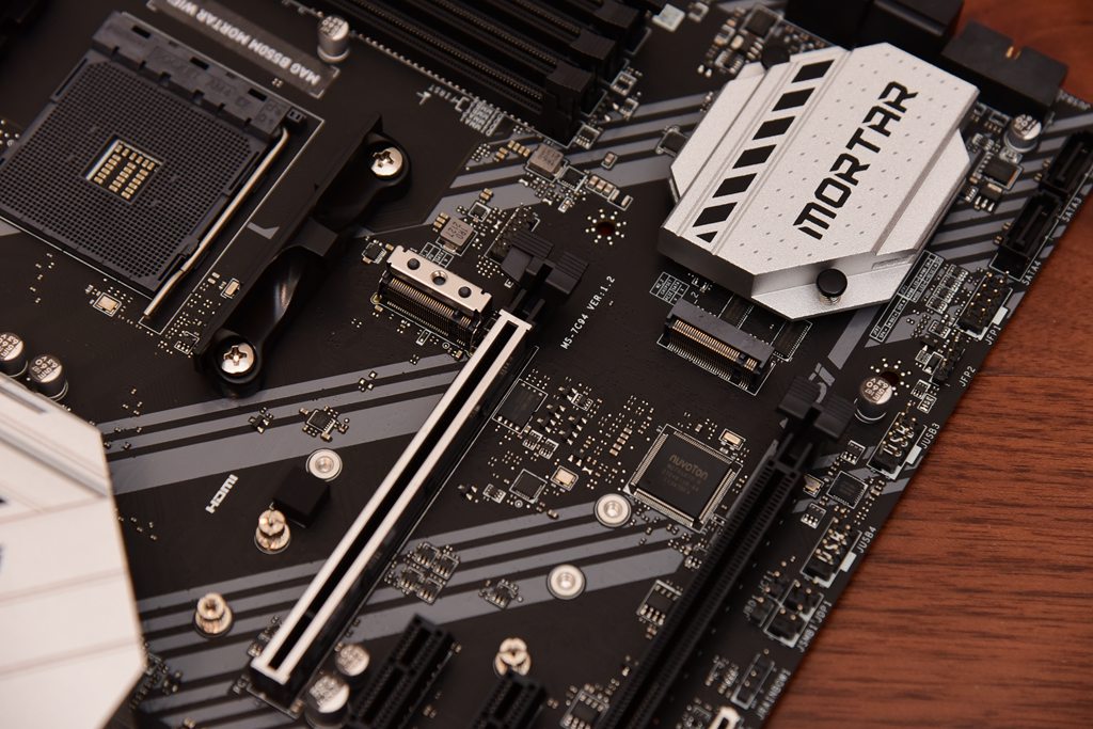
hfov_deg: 17.1
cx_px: 546
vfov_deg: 11.4
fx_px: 3644
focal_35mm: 120
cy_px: 364
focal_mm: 120
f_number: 5.6
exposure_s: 1/60
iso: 1600
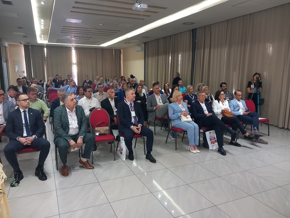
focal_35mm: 27
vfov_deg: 51.4
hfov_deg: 65.3
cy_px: 109
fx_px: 226
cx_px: 145
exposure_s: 1/25
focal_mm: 4
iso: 250
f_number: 1.8
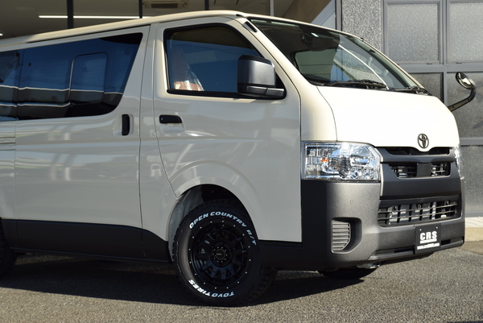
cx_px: 242
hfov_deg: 31.9
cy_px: 162
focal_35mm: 63
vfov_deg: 21.6
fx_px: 846
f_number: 9
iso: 100
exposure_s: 1/200
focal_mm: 42
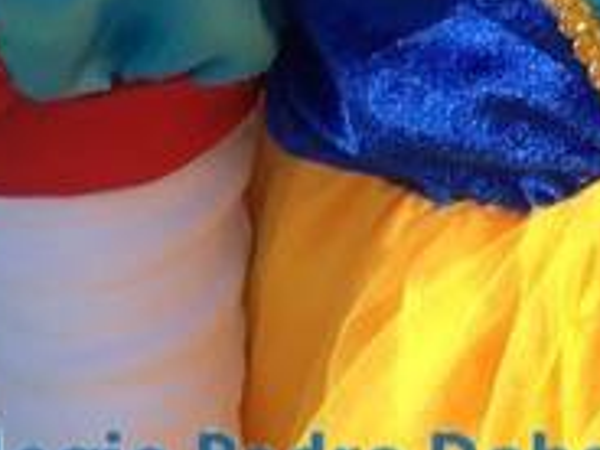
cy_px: -548
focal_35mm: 189
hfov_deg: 9.6
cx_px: 1285
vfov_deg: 7.4
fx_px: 3276
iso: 25
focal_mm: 4.15
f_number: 2.2
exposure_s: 1/927
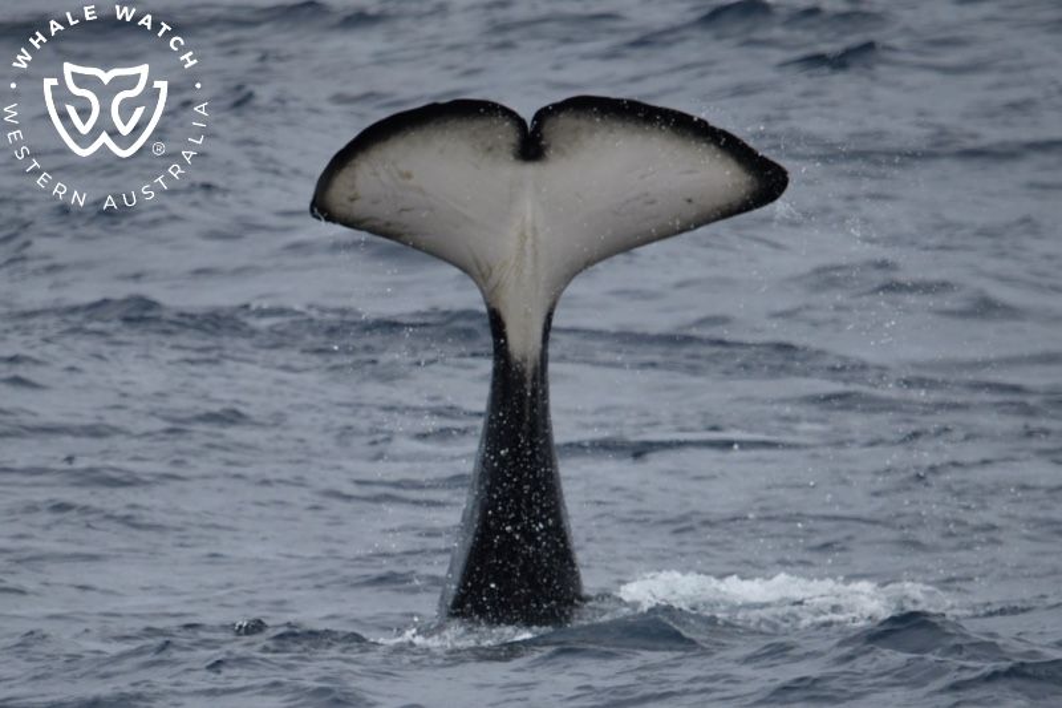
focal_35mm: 600
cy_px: 354
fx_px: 17695
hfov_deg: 3.4
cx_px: 531
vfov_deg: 2.3
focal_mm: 600
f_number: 6.3
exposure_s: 1/8000
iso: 1000
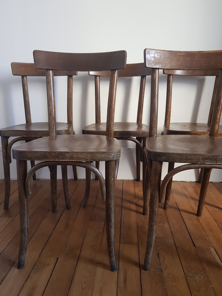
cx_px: 111
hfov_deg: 53.1
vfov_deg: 67.3
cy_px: 148
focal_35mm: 26
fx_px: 222
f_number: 1.7
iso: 160
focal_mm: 4.2
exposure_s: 1/60
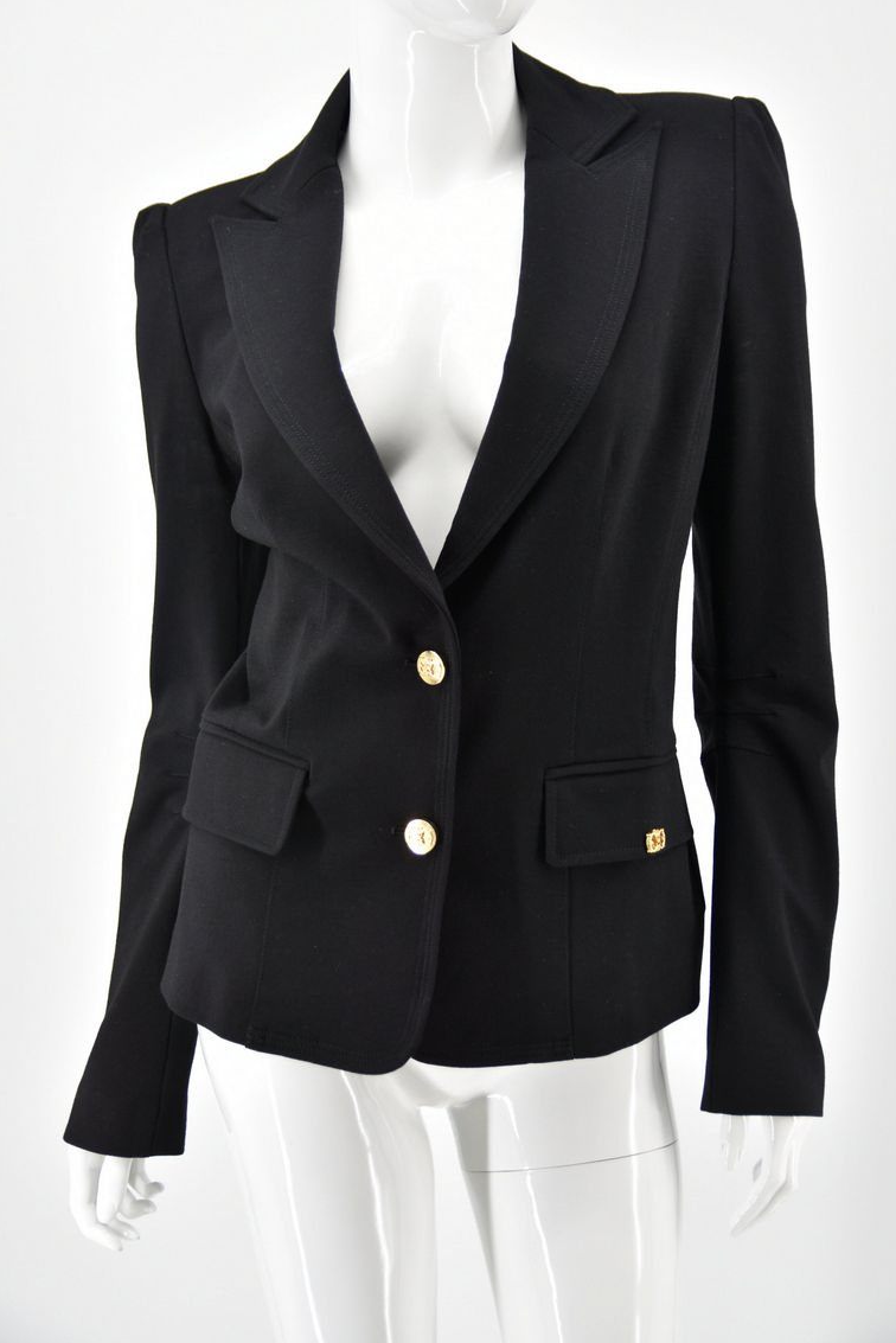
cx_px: 453
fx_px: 2015
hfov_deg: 25.1
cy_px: 633
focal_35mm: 54
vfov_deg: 36.9
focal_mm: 34
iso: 320
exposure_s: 1/320
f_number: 2.8
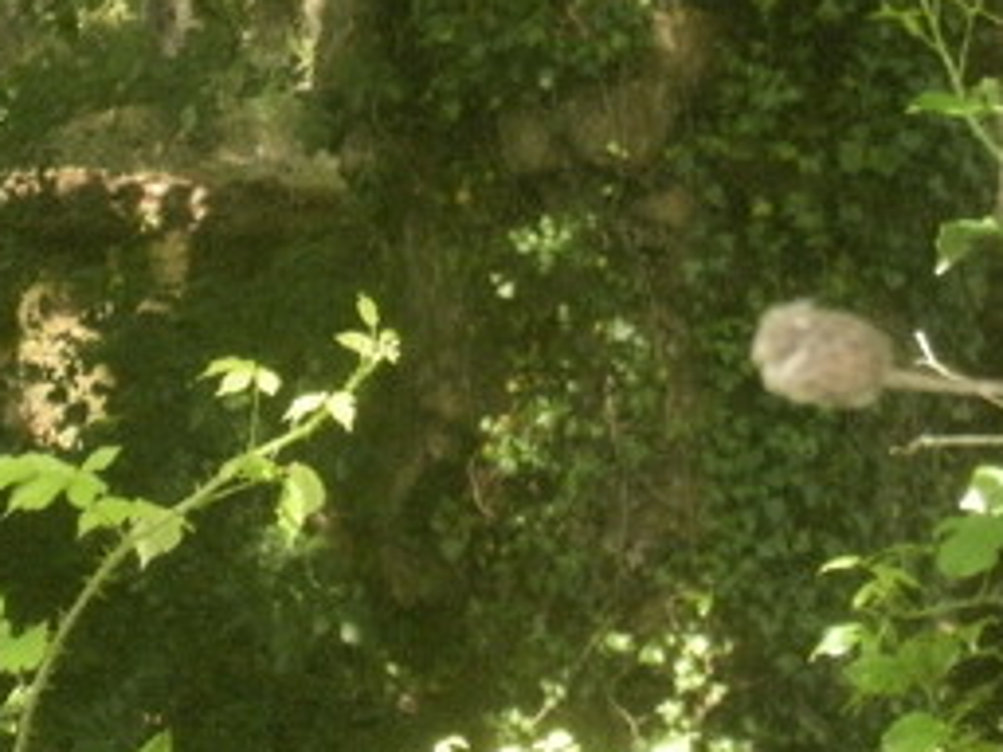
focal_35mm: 205
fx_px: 5940
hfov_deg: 9.7
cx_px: 584
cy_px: 123
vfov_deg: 7.2
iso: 320
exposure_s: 1/100
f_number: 5.9
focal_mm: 18.6
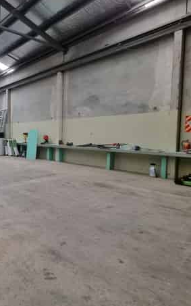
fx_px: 167
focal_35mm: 20
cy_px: 148
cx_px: -18
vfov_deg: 85.0
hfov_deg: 45.2
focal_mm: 2.2
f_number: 2.2
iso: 320
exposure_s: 1/33
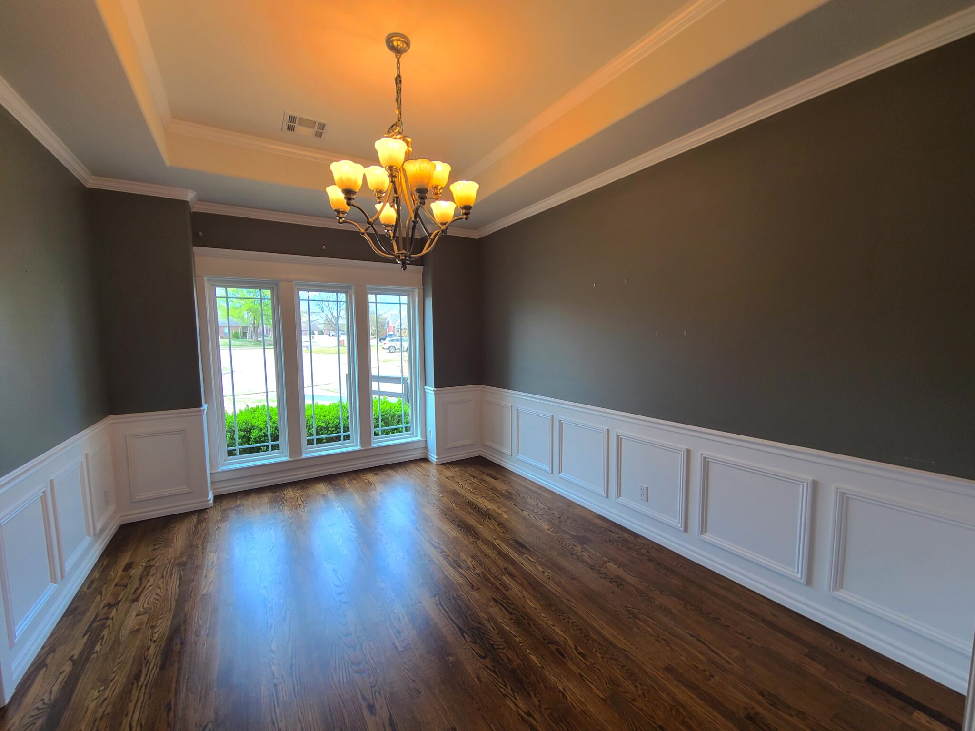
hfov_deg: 106.2
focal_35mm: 13
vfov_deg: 89.9
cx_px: 488
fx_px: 366
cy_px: 366
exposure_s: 1/120
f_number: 2.2
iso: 80
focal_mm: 2.2
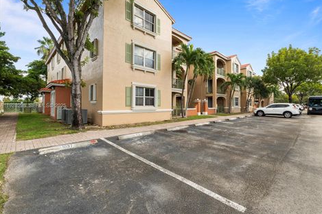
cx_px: 171
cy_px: 106
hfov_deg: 96.7
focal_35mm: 16
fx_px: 143
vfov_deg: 73.7
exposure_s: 1/20
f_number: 9
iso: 100
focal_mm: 10
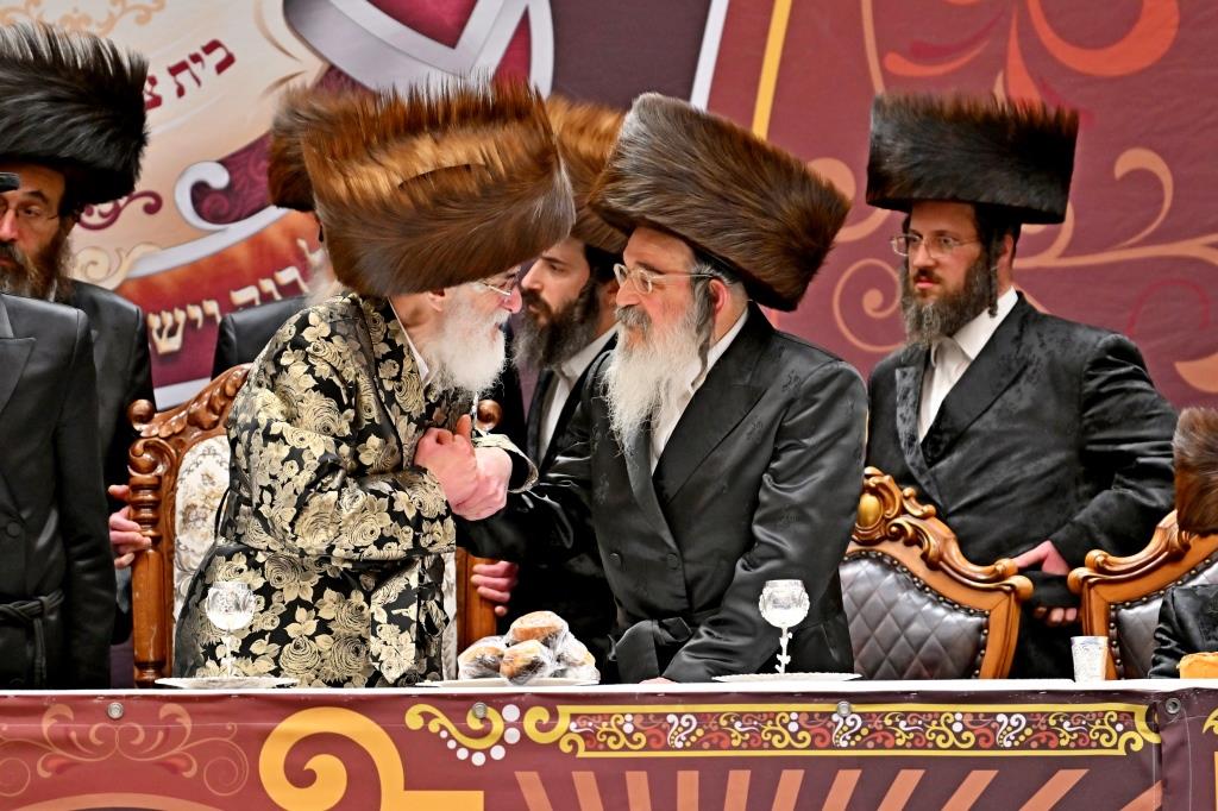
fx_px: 10146
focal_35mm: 300
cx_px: 609
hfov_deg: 6.9
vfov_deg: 4.6
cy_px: 406
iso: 640
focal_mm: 200
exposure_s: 1/800
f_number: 2.8
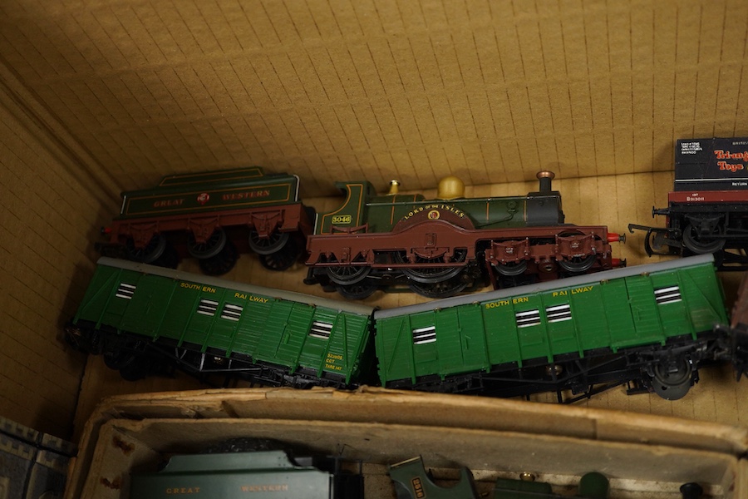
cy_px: 250
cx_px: 374
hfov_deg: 43.6
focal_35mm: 45
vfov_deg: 29.9
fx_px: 935
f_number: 3.5
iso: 1250
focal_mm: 30
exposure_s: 1/160
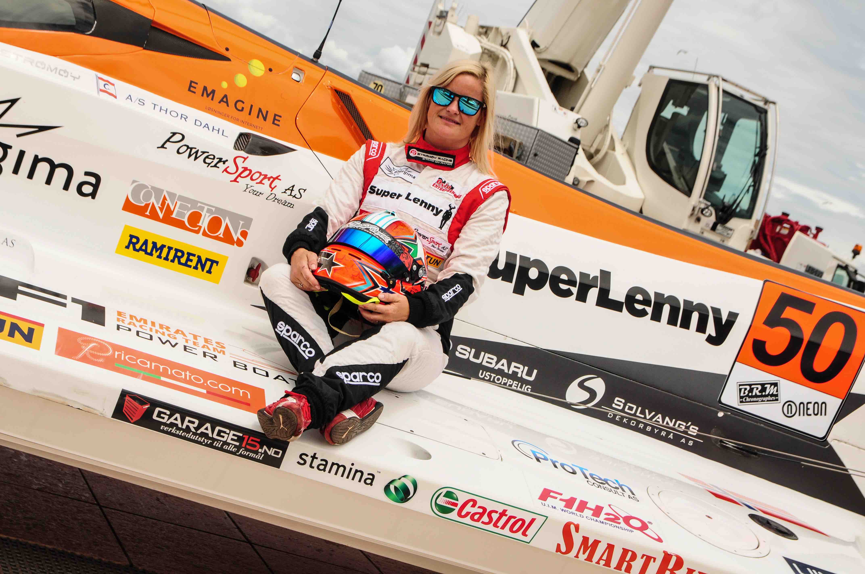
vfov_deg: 23.7
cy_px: 287
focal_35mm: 57
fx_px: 1368
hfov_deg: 35.1
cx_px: 432
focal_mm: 38
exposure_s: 1/800
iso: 200
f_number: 6.3
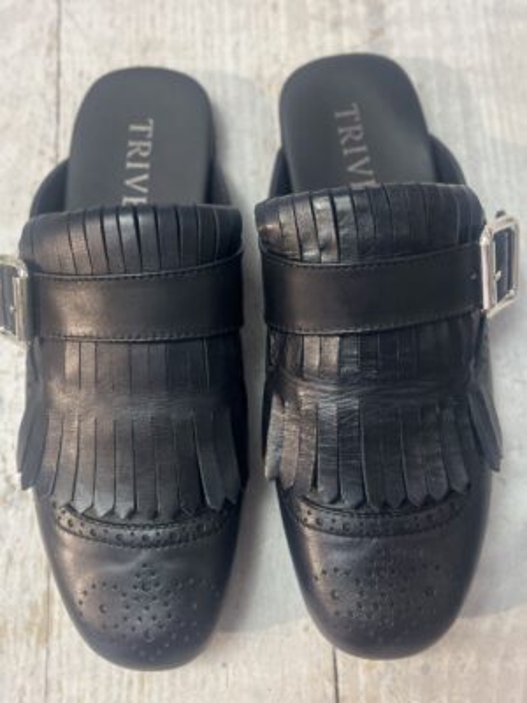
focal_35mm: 26
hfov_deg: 53.1
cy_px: 352
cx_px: 264
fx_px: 528
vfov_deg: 67.3
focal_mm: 5.1
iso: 100
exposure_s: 1/50
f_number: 1.6
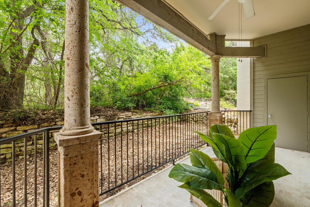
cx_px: 155
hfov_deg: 100.4
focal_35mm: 15
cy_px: 104
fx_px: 129
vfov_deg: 77.3
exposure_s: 1/6
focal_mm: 10
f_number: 11
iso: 250
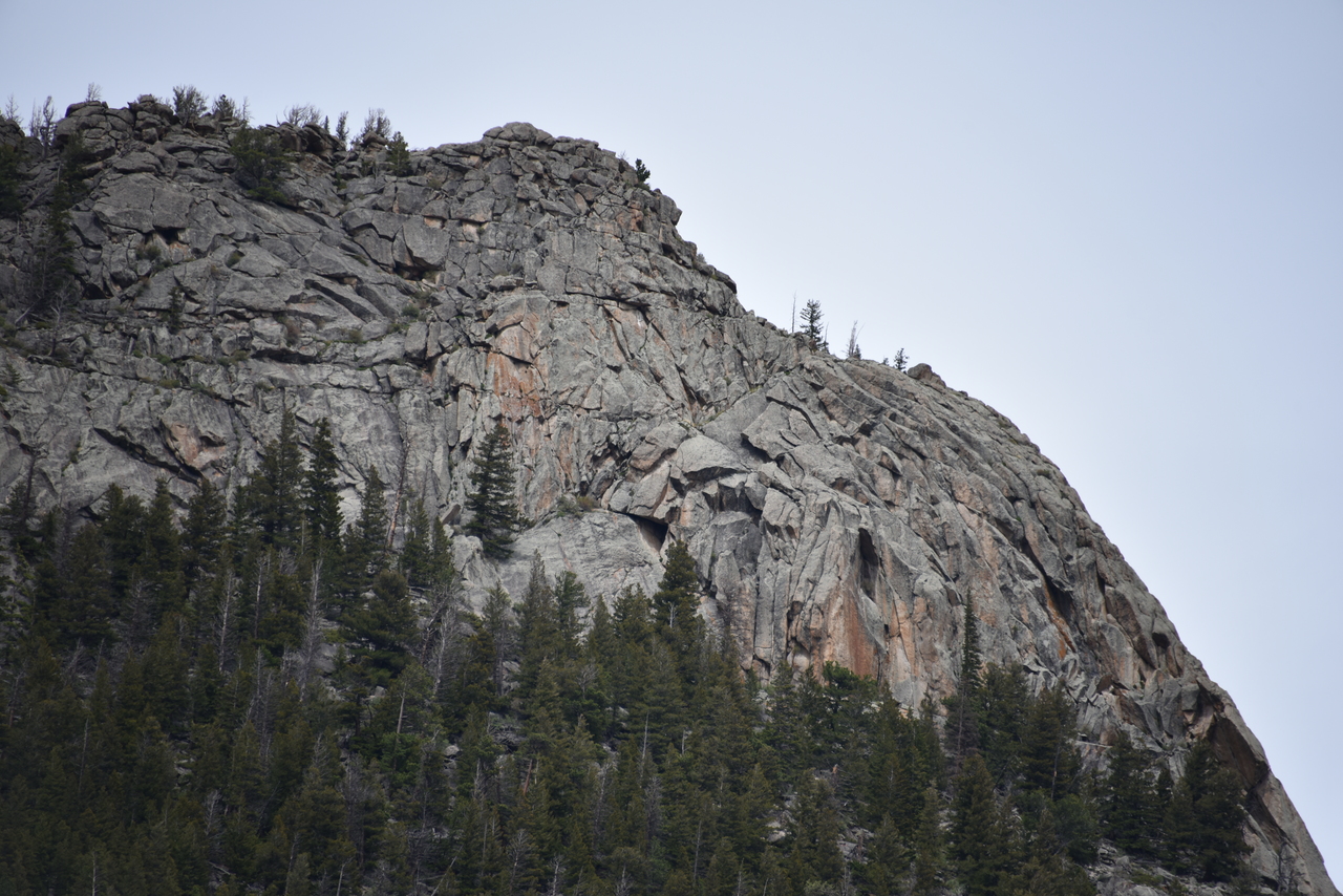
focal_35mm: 300
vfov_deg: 4.6
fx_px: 11193
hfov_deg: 6.9
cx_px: 672
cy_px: 448
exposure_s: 1/640
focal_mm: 300
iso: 180
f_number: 5.6
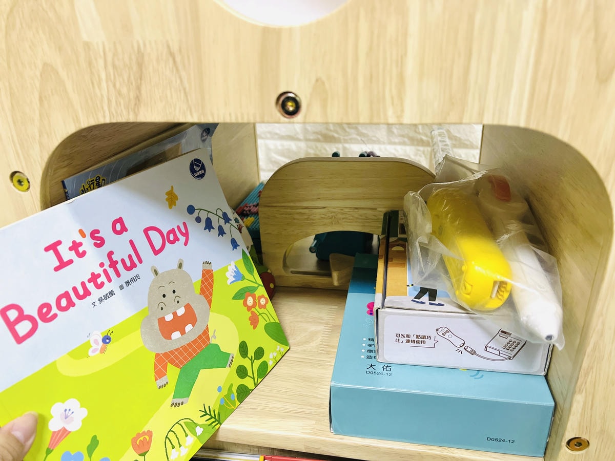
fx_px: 462
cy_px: 230
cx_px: 308
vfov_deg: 53.1
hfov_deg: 67.3
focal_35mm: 26
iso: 400
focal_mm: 5.7
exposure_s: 1/60
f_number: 1.5
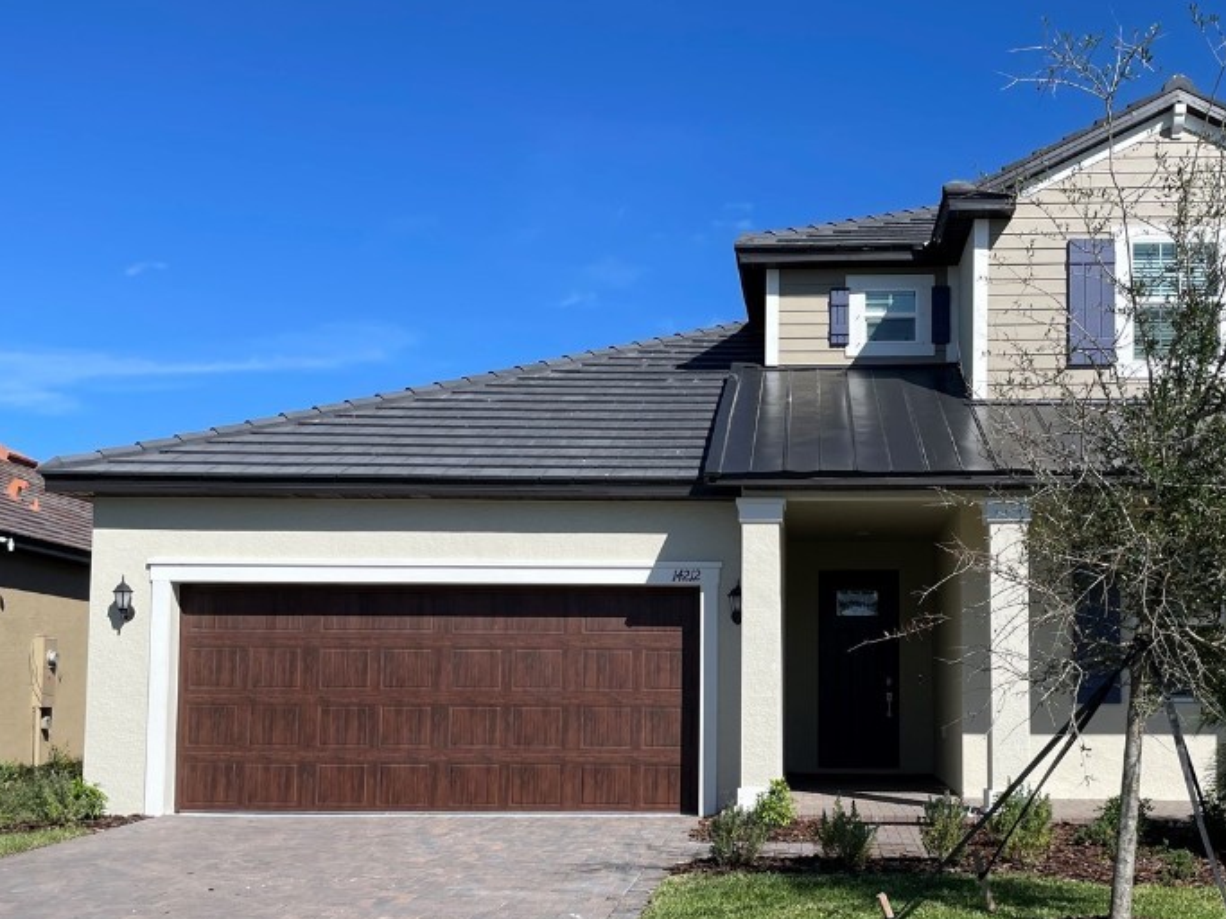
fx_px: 1381
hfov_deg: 47.5
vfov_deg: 36.4
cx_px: 761
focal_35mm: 39
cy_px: 628
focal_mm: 4.2
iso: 32
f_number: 1.6
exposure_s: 1/4464
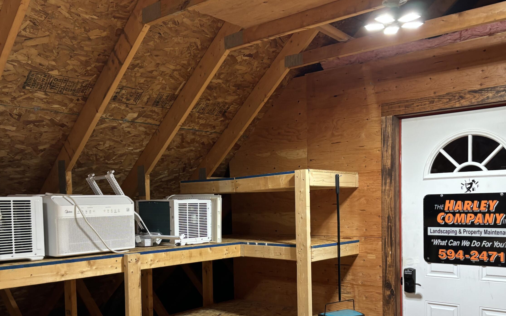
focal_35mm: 37
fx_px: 510
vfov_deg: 33.9
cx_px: 264
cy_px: 226
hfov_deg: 52.7
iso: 125
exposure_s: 1/60
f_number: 1.6
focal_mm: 5.96
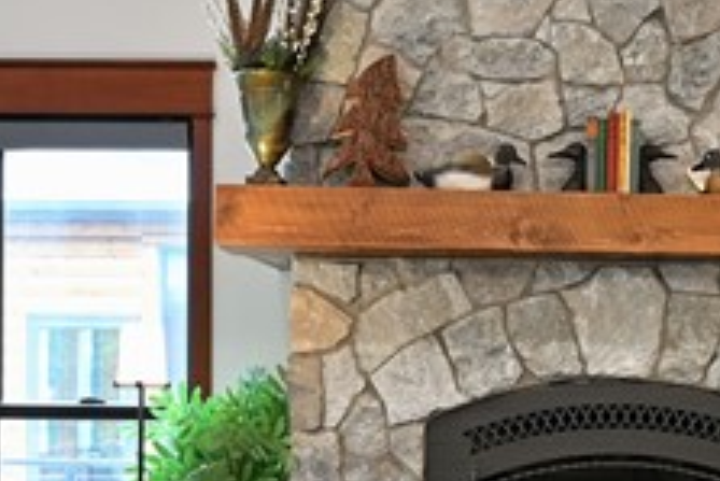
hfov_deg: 25.3
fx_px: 1561
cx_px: 630
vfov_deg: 17.3
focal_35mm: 78
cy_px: 426
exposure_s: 1/8
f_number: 5.6
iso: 400
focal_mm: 16
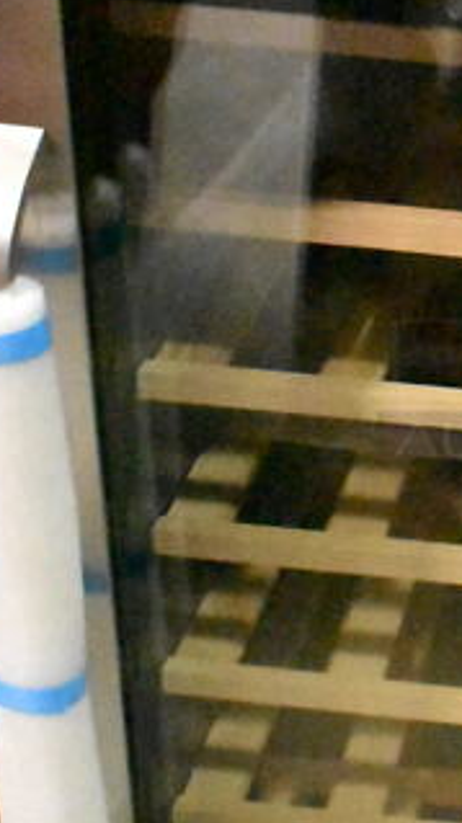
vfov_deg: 26.2
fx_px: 1767
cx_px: 666
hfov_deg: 14.1
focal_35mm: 81
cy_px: 332
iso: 25600
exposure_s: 1/125
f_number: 3.5
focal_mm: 18
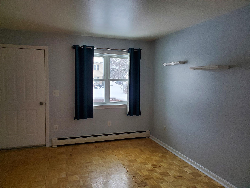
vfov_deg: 53.1
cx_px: 125
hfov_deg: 67.3
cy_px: 94
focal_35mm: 26
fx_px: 188
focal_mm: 4.3
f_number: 2.4
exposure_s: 1/120
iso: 250
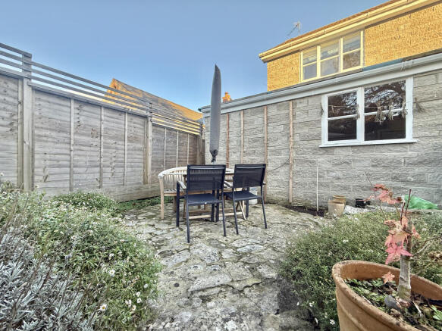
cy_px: 166
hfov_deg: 102.1
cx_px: 221
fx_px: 179
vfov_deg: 85.7
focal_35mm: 14
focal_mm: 2.22
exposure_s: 1/99
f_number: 2.2
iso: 64
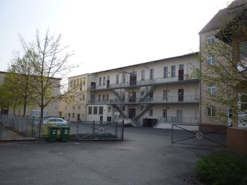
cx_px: 124
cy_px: 92
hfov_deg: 56.8
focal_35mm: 32
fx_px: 228
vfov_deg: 44.2
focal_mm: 5.2
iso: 100
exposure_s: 1/320
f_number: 4
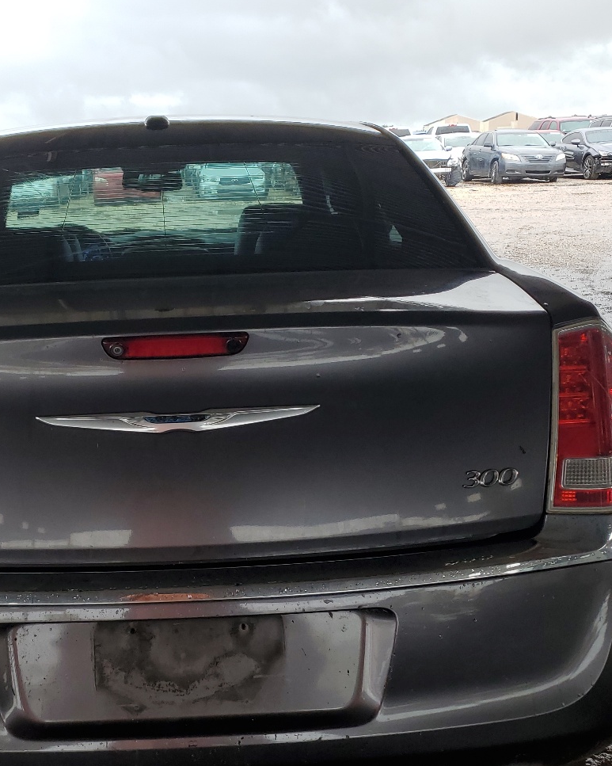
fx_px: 951
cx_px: 172
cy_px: 428
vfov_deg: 43.8
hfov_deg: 35.1
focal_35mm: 42
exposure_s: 1/278
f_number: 1.5
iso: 50
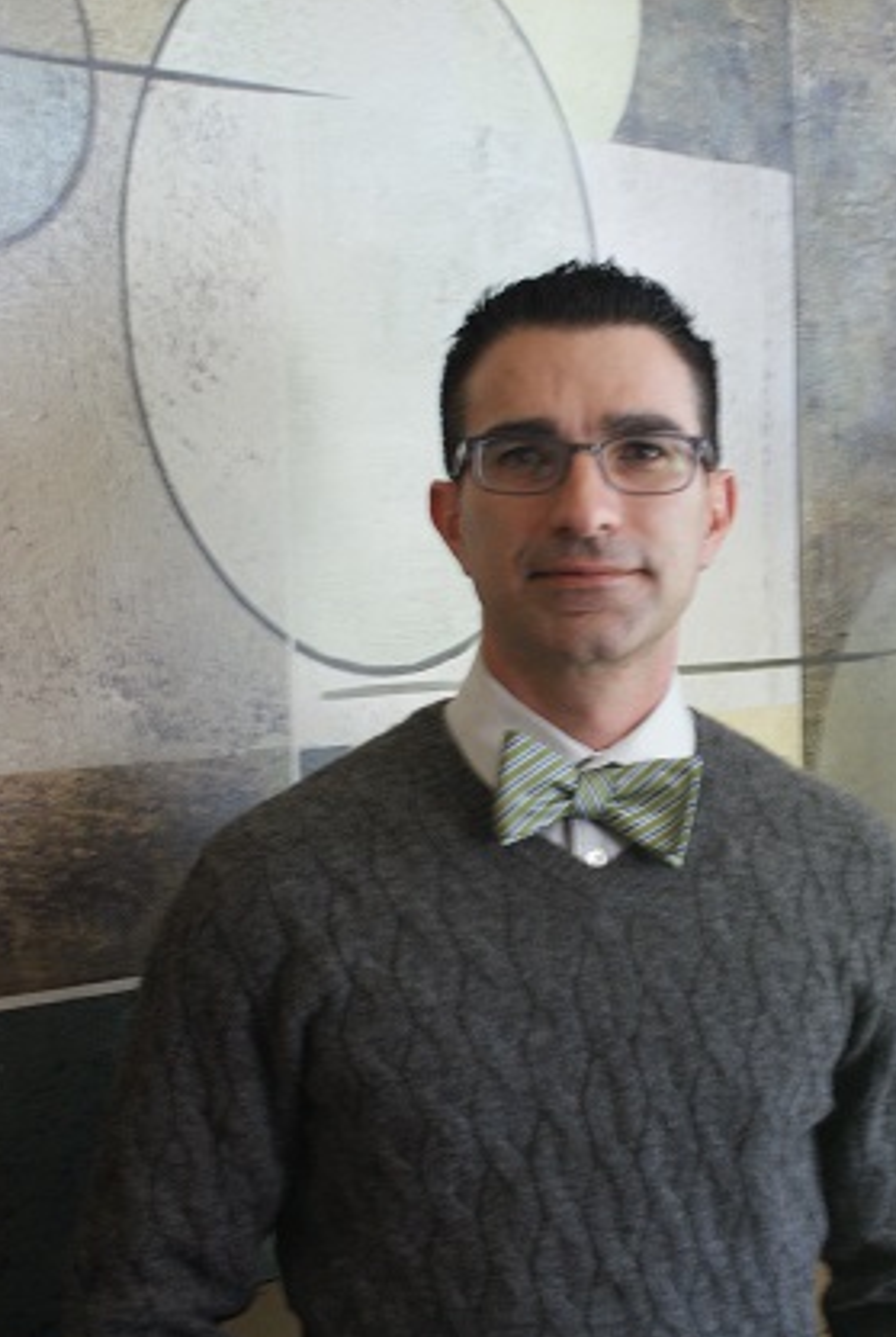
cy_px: 704
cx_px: 440
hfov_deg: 24.1
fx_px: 2102
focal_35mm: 57
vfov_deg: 35.3
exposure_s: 1/15
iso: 400
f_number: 5.6
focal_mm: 35
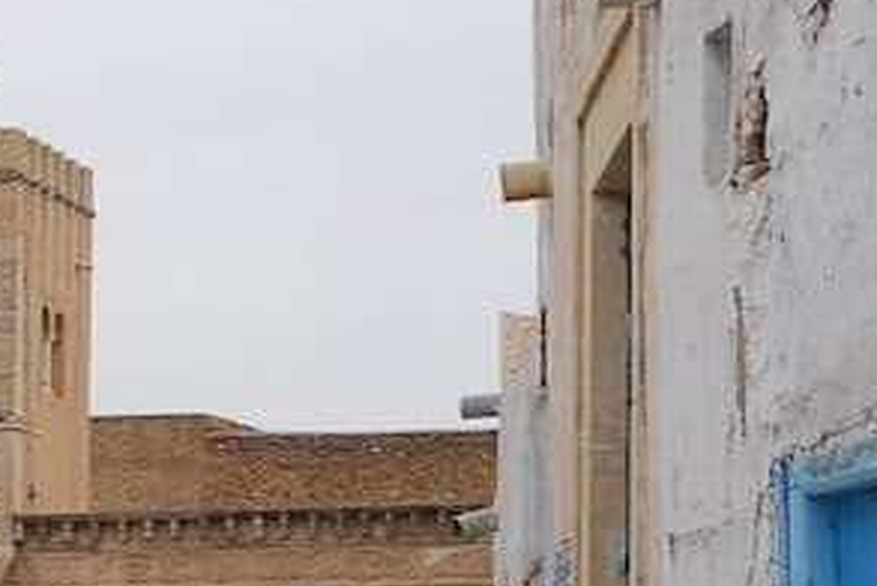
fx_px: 4194
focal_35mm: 172
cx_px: -45
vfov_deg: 8.0
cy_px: 565
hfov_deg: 11.8
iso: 100
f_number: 9
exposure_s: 1/320
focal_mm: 42
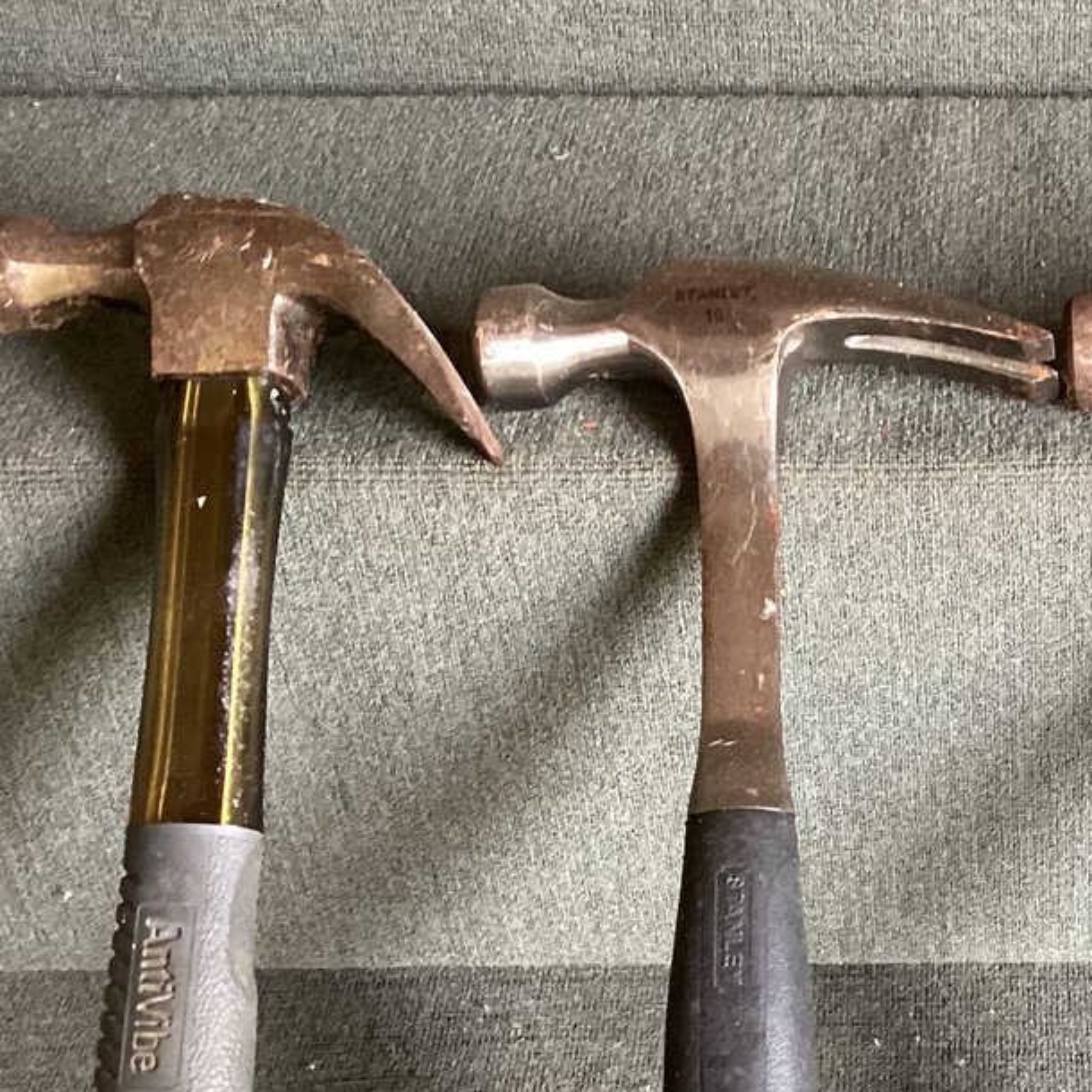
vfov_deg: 24.9
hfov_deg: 24.3
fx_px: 2427
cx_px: 1082
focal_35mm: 68
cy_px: 883
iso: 250
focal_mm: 3.3
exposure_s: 1/50
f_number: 2.4
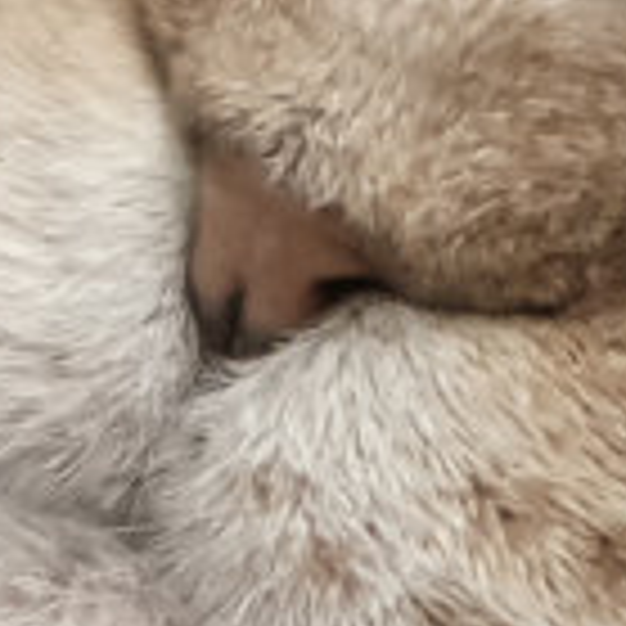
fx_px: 10639
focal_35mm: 520
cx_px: 369
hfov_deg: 3.4
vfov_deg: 3.3
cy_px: -628
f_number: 2
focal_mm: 35
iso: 1600
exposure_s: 1/75
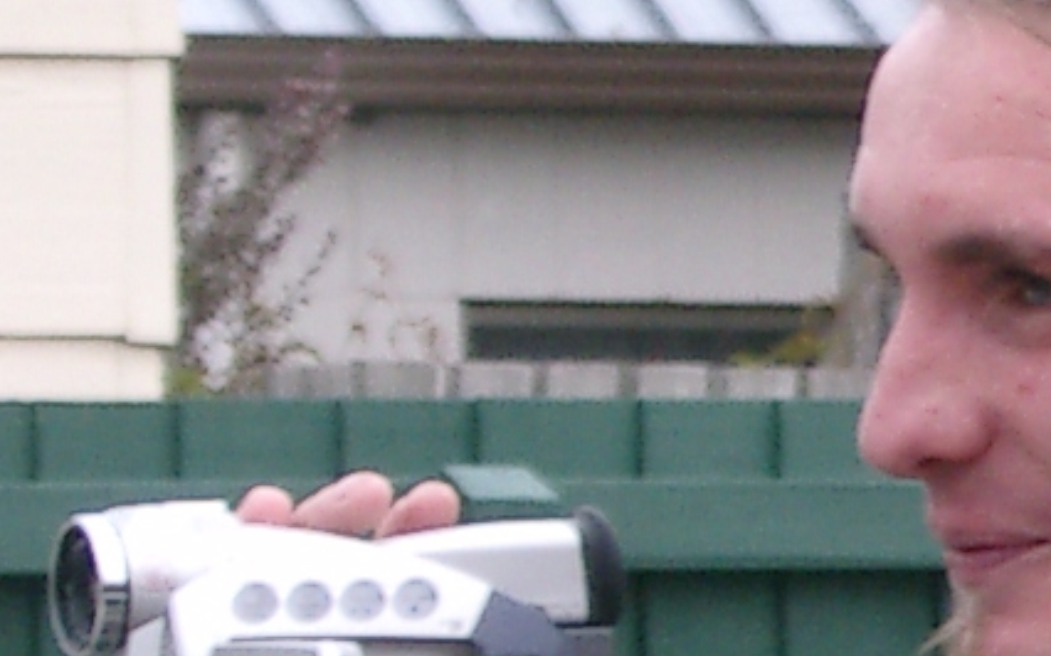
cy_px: 710
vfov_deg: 2.6
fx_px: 14232
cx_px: 2512
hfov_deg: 4.1
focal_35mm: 497
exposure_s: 1/125
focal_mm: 17.7
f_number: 4.2
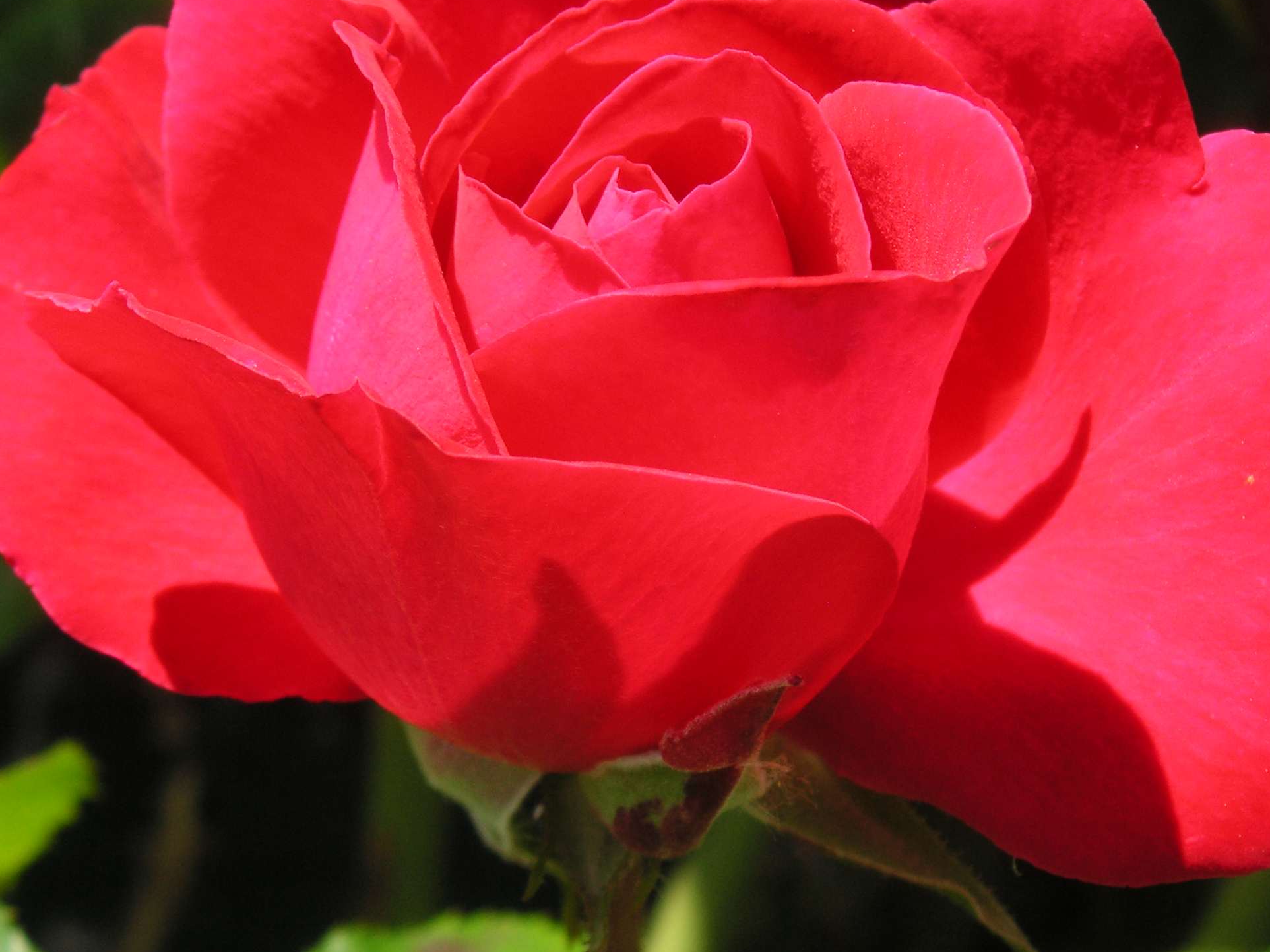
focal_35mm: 117
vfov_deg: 12.7
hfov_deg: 16.8
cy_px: 486
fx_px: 4293
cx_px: 602
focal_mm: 14.6
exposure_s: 1/180
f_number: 4.7
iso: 50
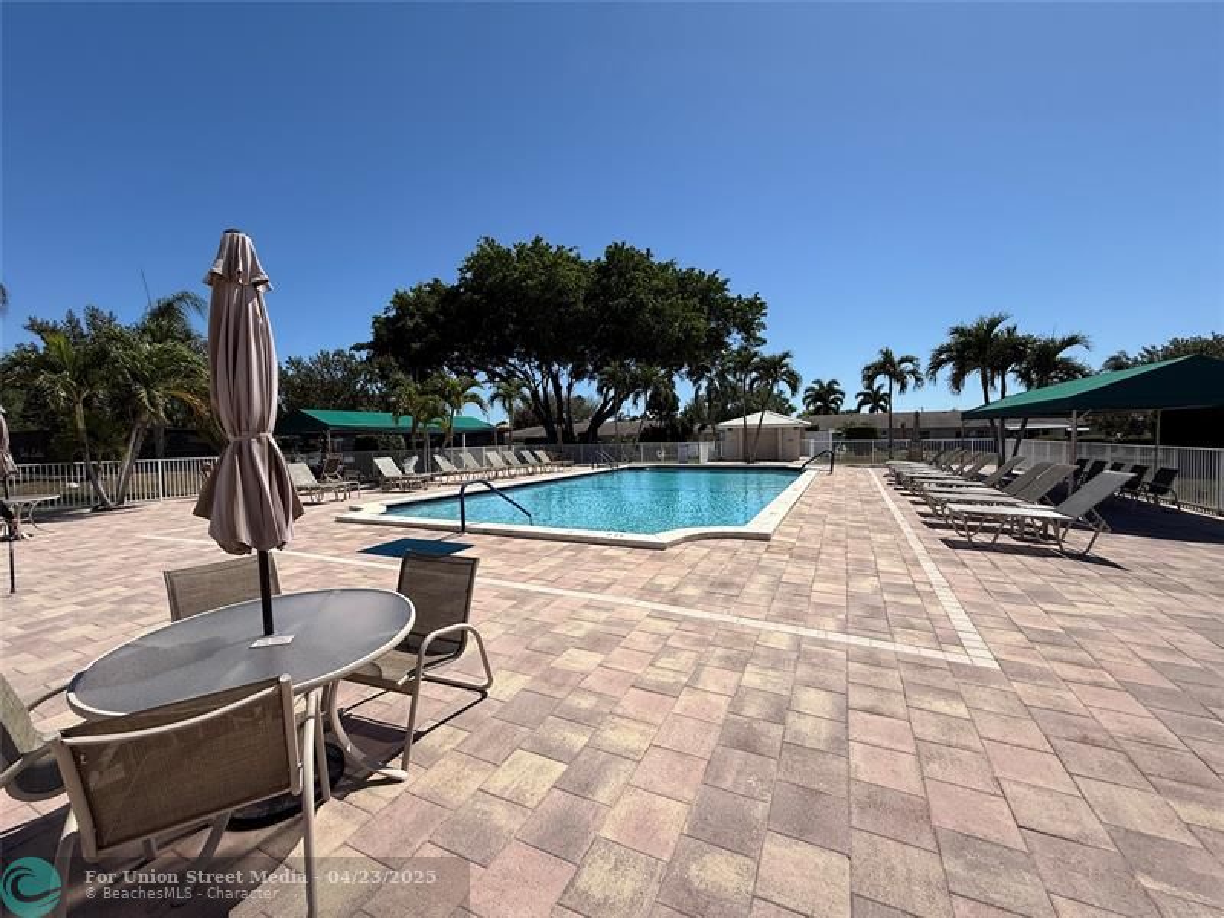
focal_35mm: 14
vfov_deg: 85.7
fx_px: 495
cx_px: 612
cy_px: 459
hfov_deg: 102.1
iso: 50
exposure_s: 1/3891
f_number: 2.2
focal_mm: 2.22
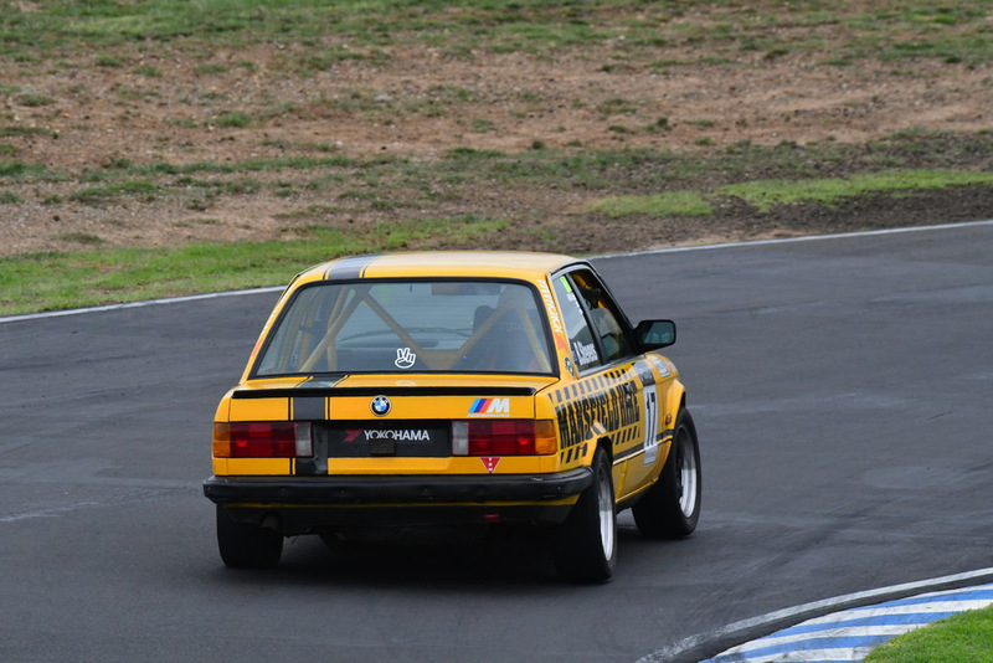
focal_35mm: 600
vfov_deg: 2.3
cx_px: 496
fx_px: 16555
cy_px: 332
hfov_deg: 3.4
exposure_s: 1/640
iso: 2000
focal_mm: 400
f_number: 10
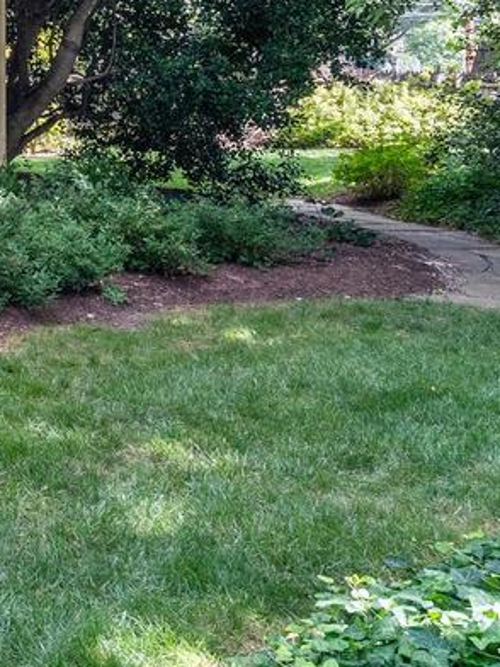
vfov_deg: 30.6
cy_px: 49
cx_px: -446
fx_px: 1156
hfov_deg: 18.2
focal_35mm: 60
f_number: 8
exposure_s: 1/100
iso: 1250
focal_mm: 17
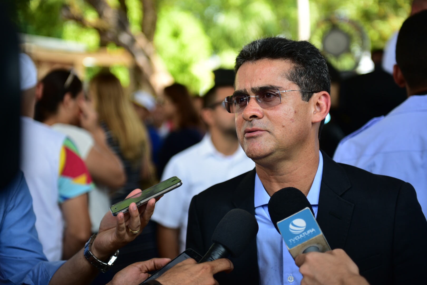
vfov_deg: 19.5
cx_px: 214
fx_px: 830
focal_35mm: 70
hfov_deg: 28.8
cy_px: 142
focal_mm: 70
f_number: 2.8
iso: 400
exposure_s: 1/640
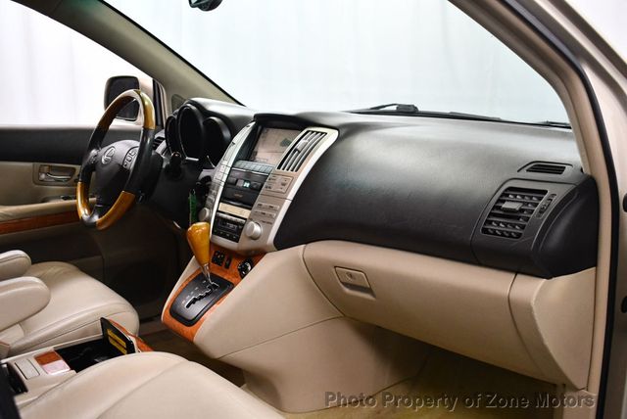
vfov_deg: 36.9
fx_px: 628
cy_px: 210
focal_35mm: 36
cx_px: 314
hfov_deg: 53.1
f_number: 3.5
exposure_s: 1/125
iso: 2000
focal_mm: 18
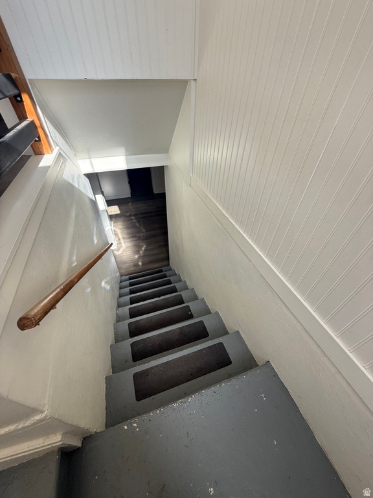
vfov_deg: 102.1
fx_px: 201
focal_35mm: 14
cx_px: 186
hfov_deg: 85.7
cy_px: 249
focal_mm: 2.22
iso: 50
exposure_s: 1/186
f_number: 2.2
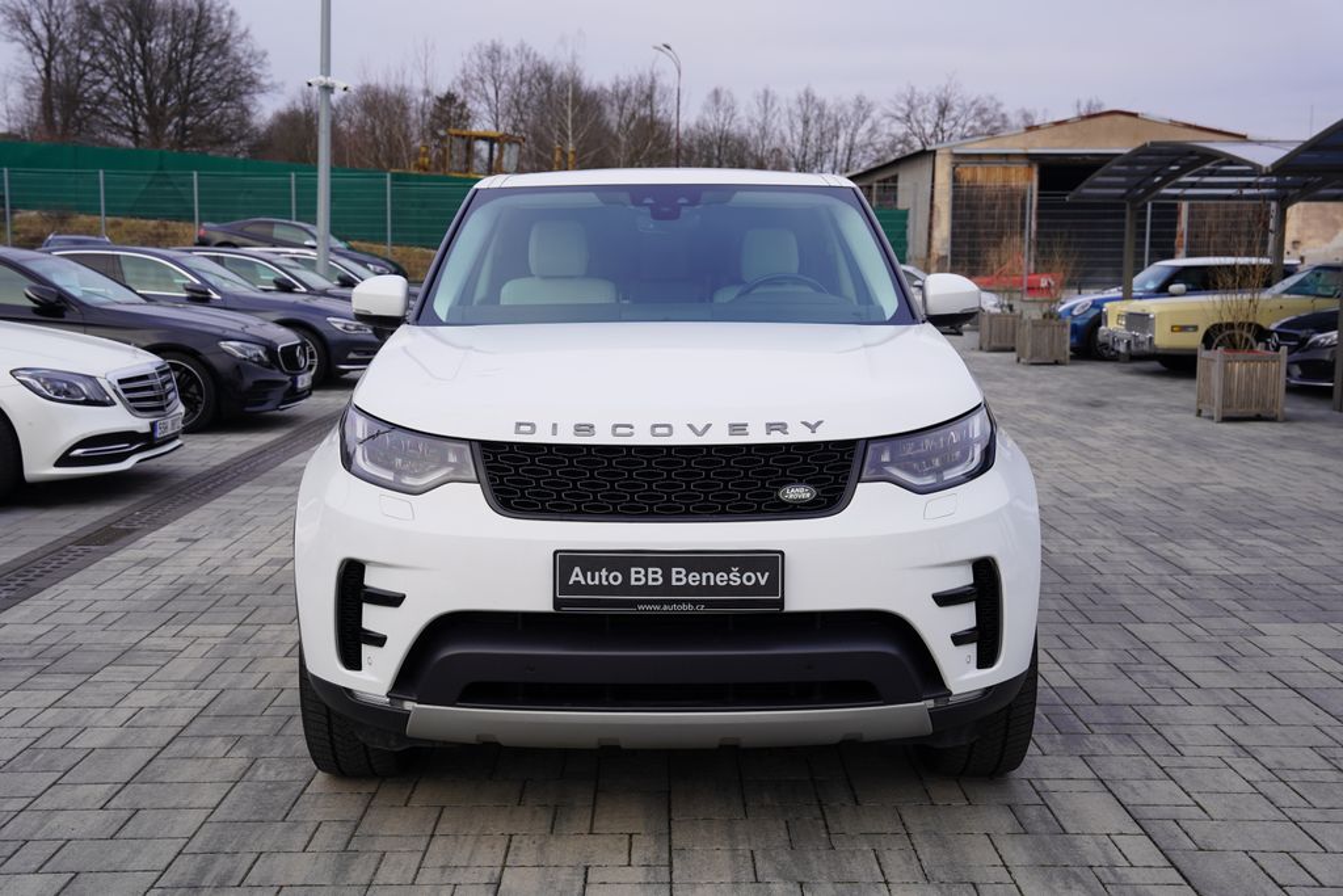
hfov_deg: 48.5
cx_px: 672
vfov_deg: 33.4
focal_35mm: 40
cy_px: 448
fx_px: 1492
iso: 100
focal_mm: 40
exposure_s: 1/80
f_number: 5.6
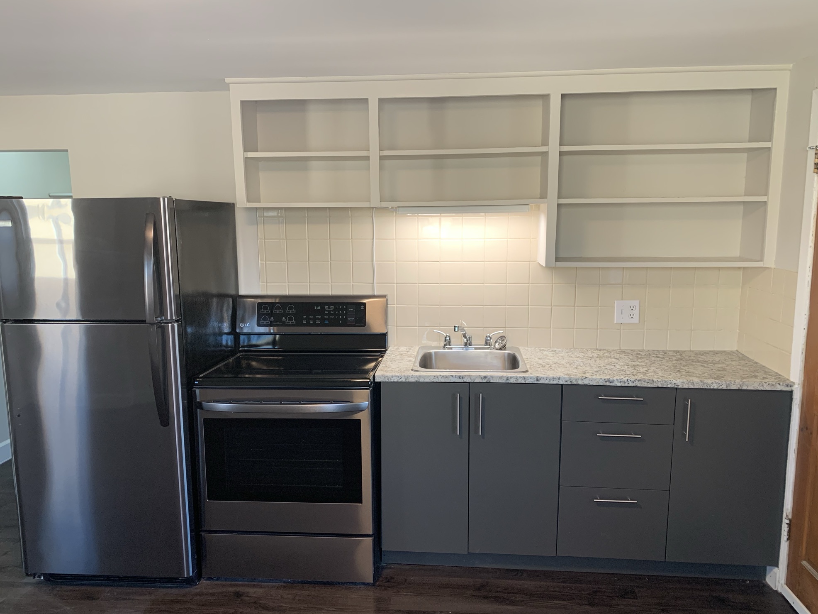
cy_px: 318
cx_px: 411
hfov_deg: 65.3
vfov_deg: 51.3
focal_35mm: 27
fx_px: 638
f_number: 1.8
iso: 100
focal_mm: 4.25
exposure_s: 1/60
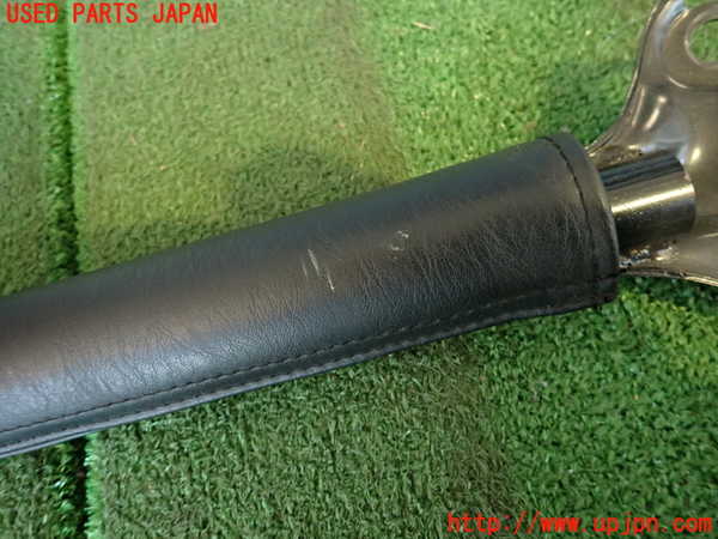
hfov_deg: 69.4
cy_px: 270
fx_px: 519
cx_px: 359
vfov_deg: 54.9
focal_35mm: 25
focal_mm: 4.5
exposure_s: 1/30
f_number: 2
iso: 400
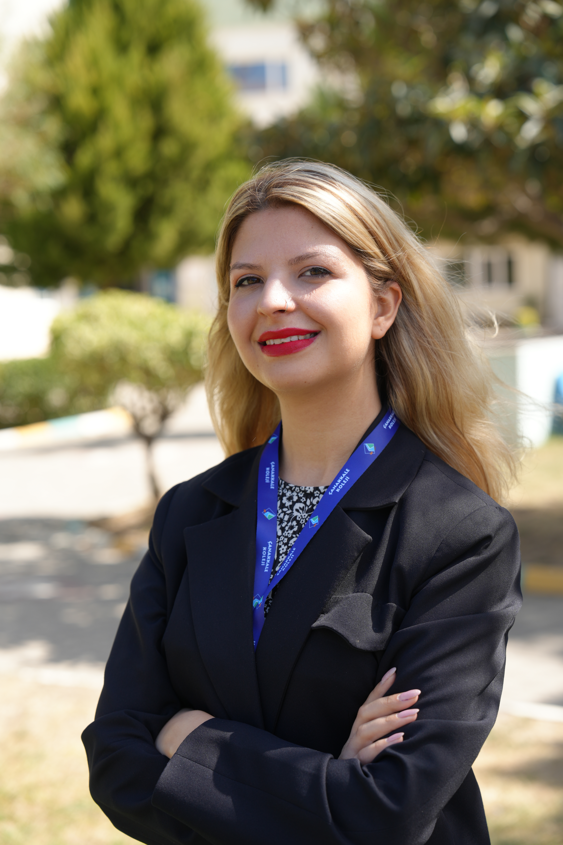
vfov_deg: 28.8
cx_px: 282
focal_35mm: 70
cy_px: 422
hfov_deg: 19.5
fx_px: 1642
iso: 100
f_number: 4
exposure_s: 1/320
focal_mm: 70
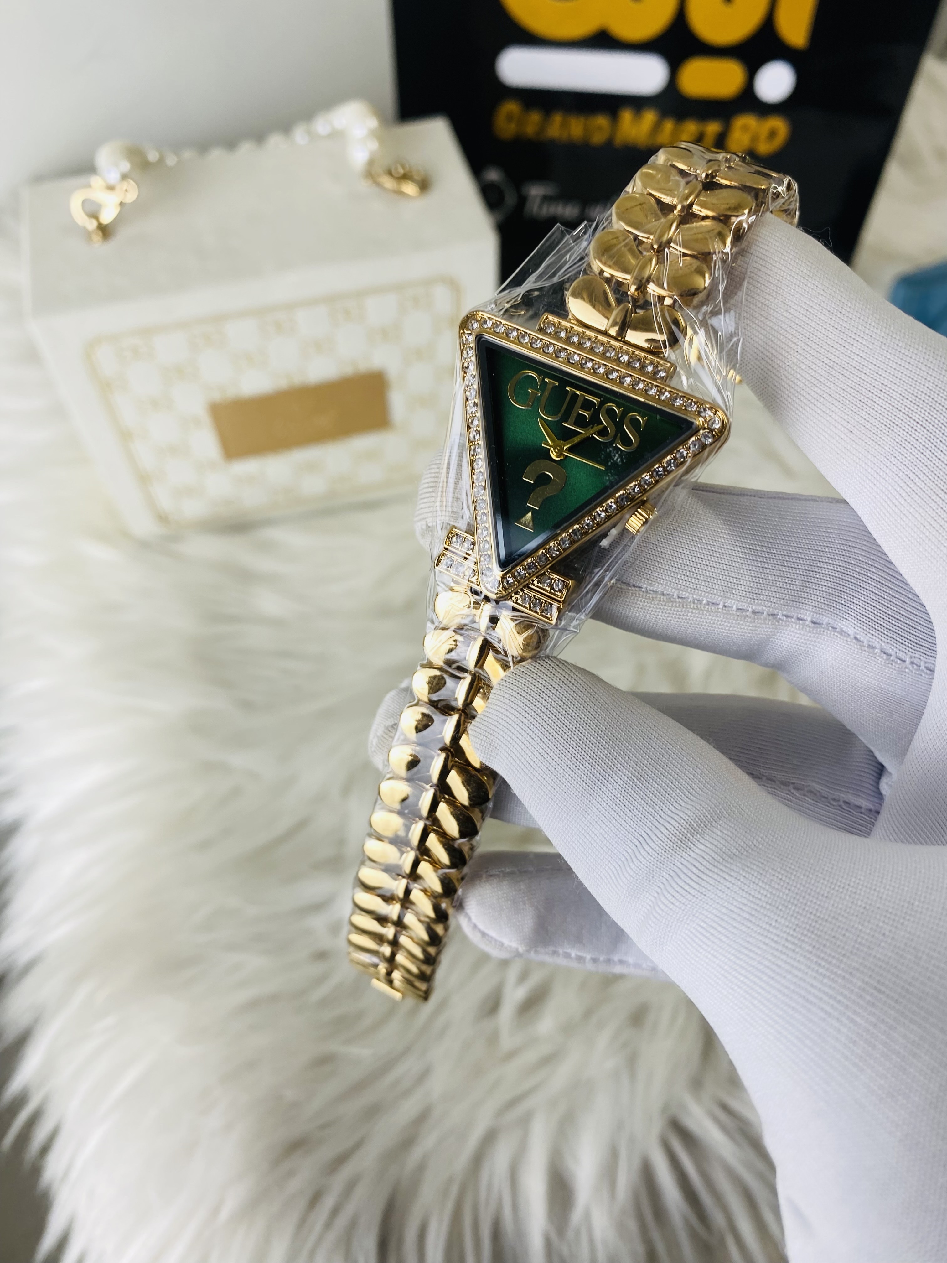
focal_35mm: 25
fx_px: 912
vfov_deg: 69.4
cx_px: 474
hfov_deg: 54.9
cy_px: 632
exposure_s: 1/106
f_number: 1.8
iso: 32
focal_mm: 4.25
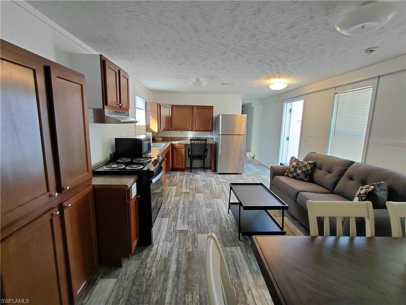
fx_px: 188
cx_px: 203
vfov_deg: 78.1
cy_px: 152
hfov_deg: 94.5
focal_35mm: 16
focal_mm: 1.64
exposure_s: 1/60
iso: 200
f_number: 2.2
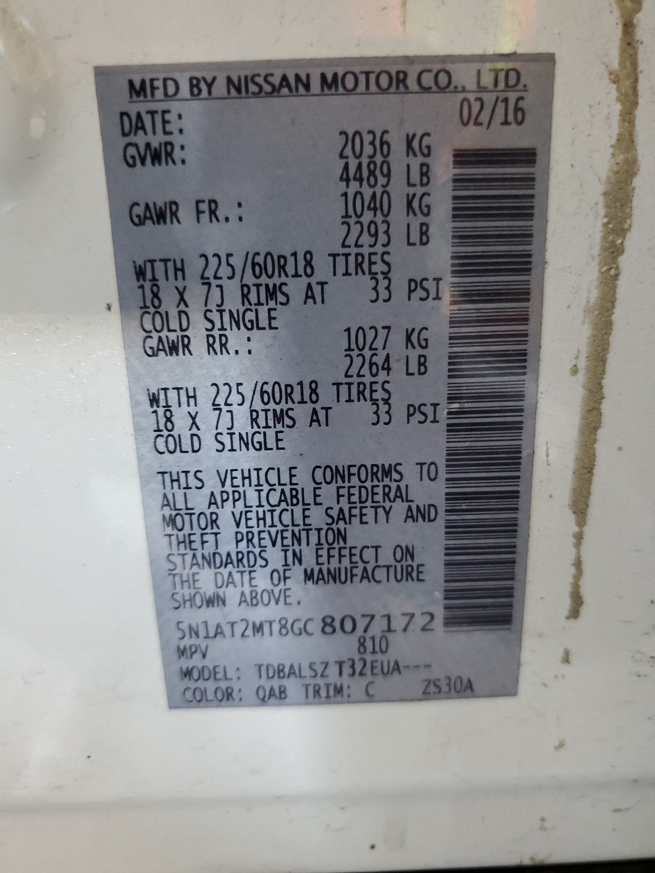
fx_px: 656
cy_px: 436
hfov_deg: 53.1
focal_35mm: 26
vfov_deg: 67.3
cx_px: 328
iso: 302
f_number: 1.5
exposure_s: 1/30
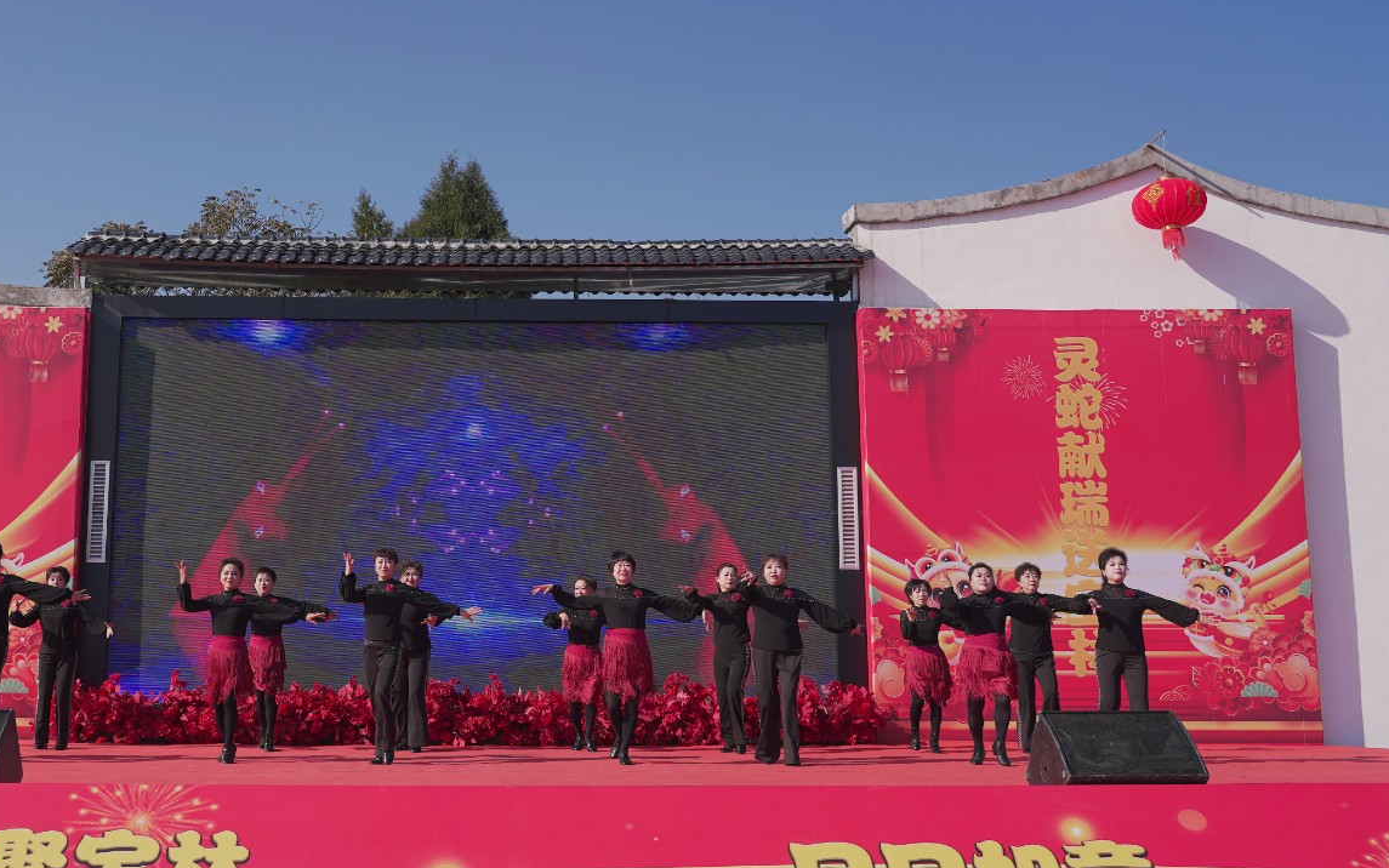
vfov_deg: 34.4
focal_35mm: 37
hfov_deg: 51.6
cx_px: 449
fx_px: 1401
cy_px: 458
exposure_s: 1/640
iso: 100
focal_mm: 26
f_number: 5.6
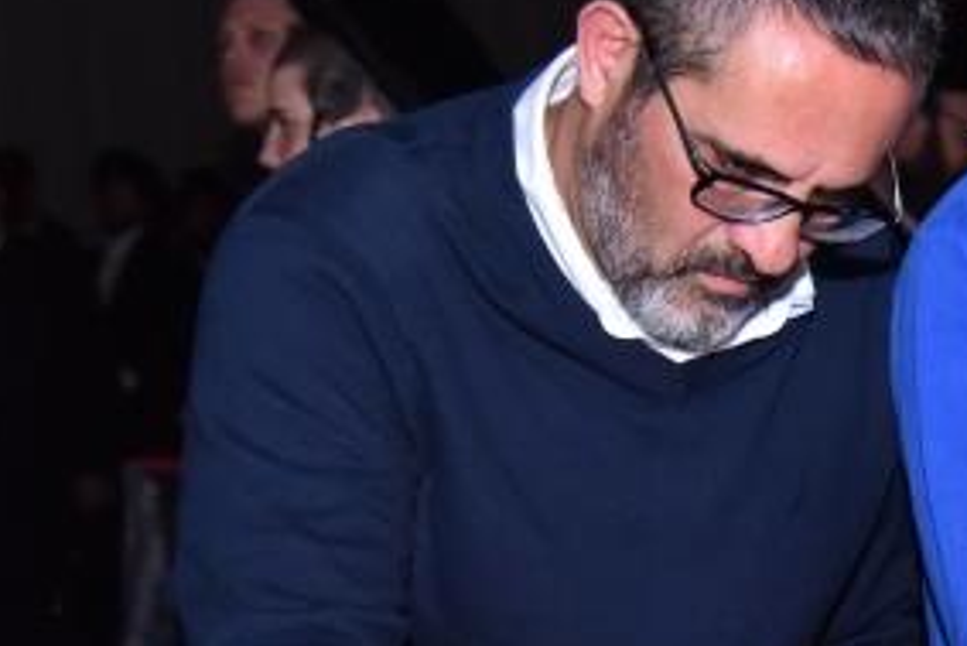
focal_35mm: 123
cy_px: 651
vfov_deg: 11.1
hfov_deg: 16.1
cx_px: 1128
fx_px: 3305
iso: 2000
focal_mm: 34
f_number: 4
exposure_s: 1/250
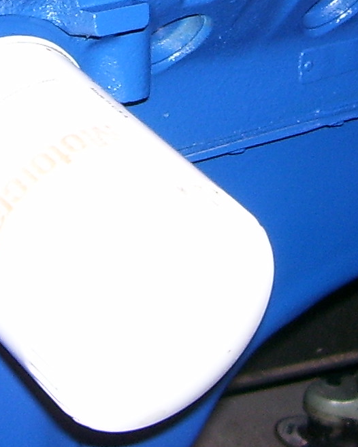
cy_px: -108
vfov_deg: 14.3
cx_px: 98
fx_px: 1723
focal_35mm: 130
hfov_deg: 11.8
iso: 80
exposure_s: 1/60
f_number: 2.7
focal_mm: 5.6
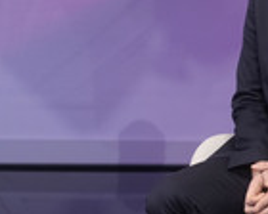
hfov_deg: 14.0
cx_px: 32
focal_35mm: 136
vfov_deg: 11.3
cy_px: 115
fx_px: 1079
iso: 640
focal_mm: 30
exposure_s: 1/200
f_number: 2.2
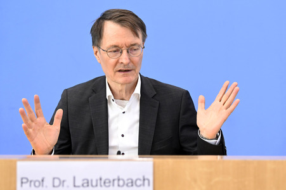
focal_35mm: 75
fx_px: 595
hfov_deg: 27.0
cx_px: 143
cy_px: 95
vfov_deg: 18.2
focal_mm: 75
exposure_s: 1/800
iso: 3200
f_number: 4
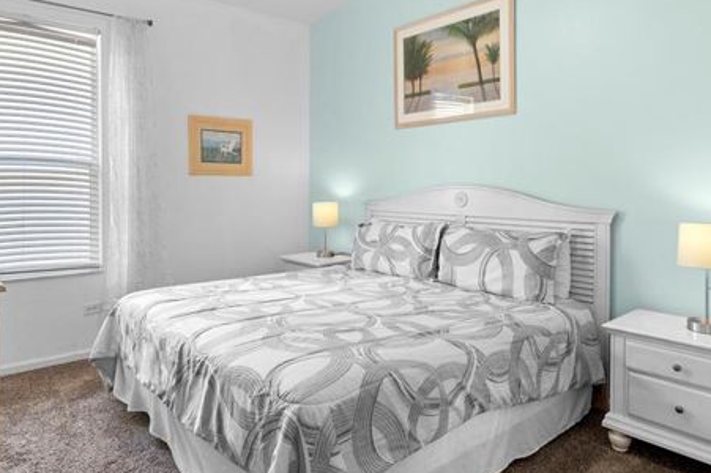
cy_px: 195
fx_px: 493
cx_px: 349
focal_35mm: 25
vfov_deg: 51.0
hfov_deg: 71.5
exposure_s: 1/80
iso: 800
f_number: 8
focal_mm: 16
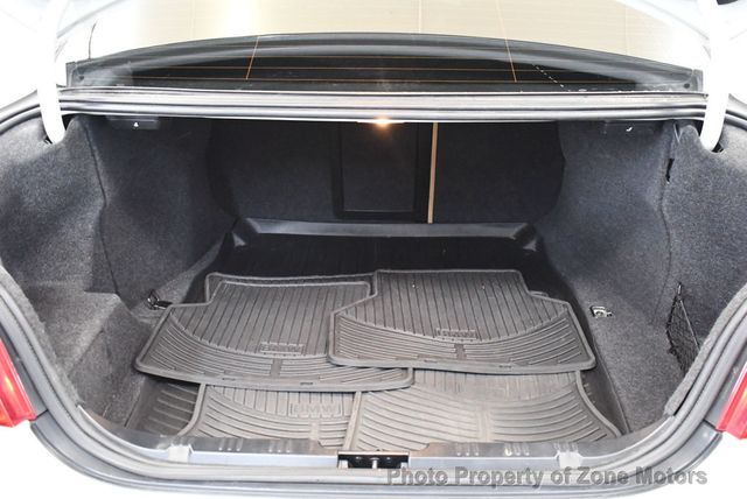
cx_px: 374
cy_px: 250
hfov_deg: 53.1
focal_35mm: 36
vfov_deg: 36.9
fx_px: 748
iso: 5600
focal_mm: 18
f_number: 3.5
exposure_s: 1/60
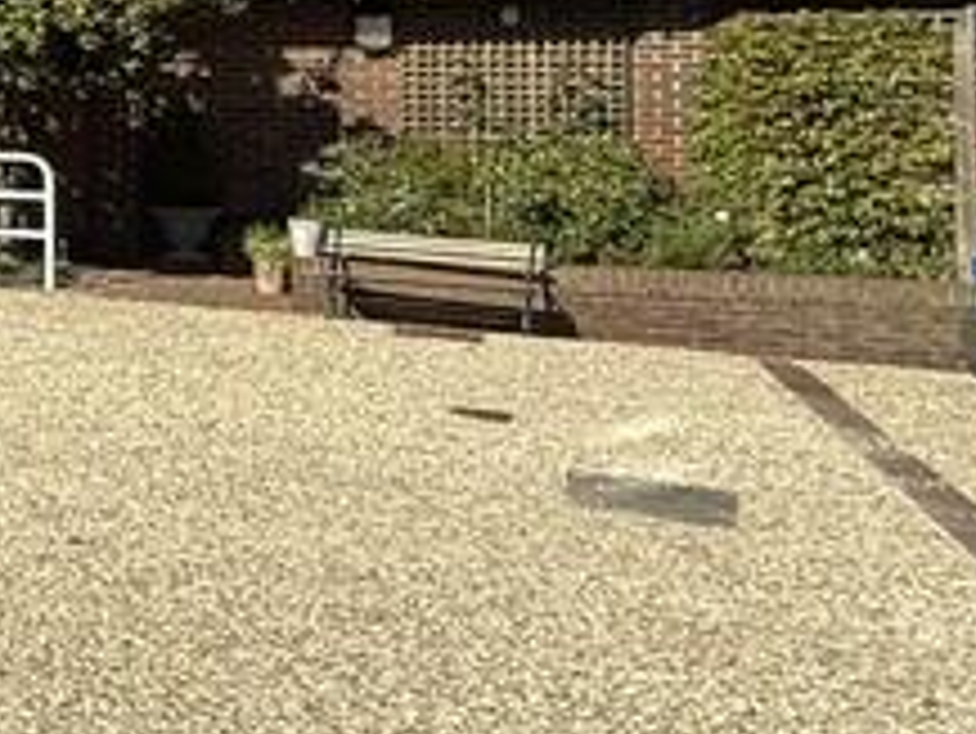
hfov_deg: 17.4
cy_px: 59
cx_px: -1115
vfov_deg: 21.7
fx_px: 1862
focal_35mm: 66
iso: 50
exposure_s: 1/1189
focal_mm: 2.22
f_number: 2.2
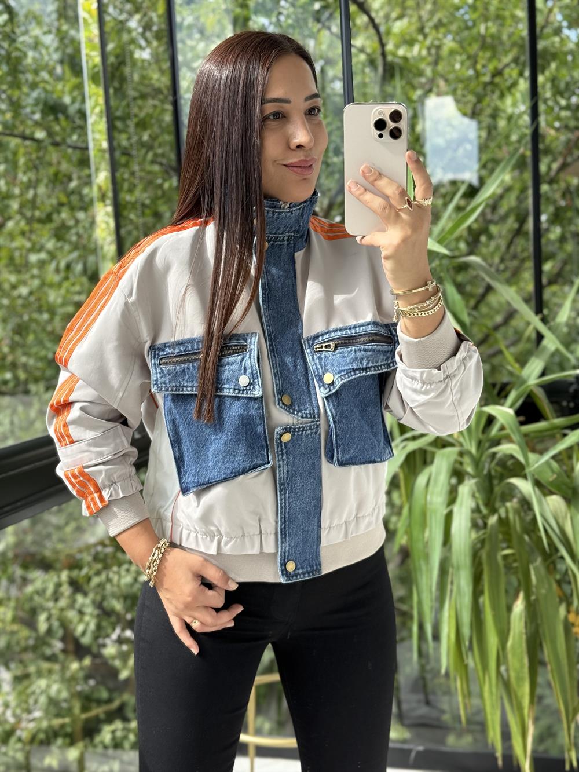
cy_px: 386
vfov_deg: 39.7
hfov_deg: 30.3
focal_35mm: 48
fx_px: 1070
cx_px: 290
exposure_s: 1/336
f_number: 1.78
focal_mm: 6.76
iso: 80
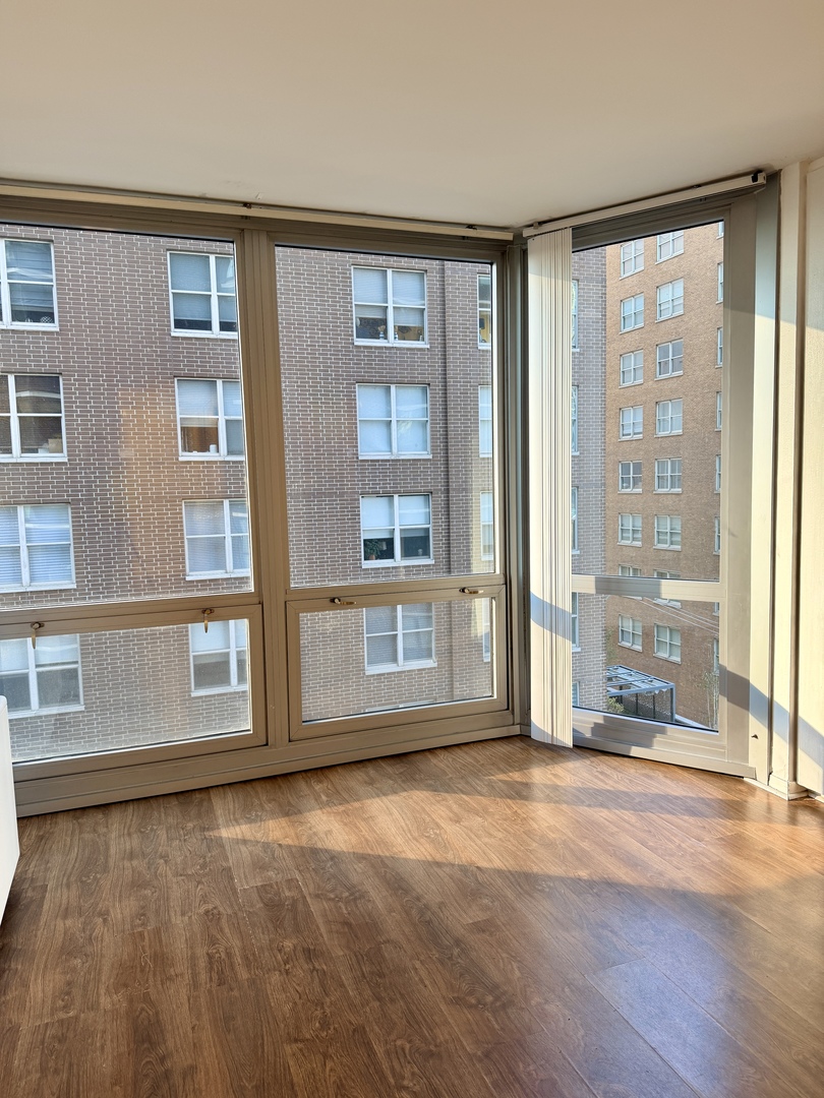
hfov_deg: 56.8
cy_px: 549
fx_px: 762
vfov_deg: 71.6
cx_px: 412
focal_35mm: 24
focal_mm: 6.76
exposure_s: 1/121
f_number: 1.78
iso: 125
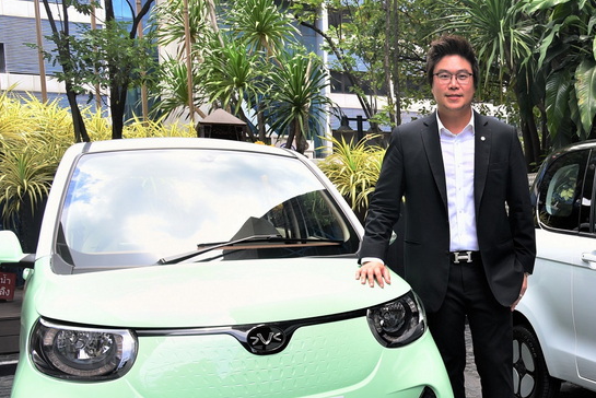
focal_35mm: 44
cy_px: 298
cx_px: 539
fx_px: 729
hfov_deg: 41.0
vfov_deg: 30.1
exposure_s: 1/60
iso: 200
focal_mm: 24
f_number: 7.1
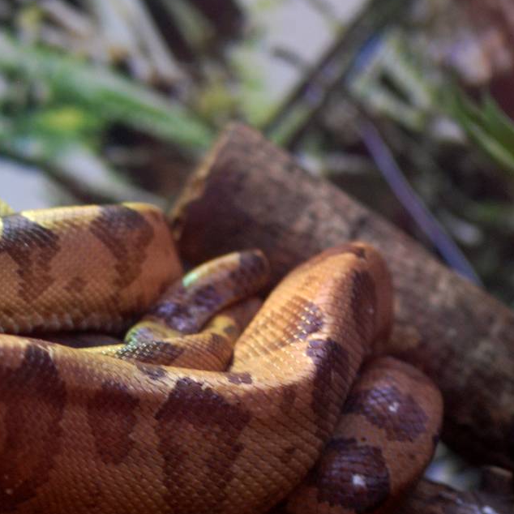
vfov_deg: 6.3
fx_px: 4653
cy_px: 292
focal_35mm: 277
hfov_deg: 6.3
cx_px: 62
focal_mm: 86
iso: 400
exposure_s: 1/80
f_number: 4
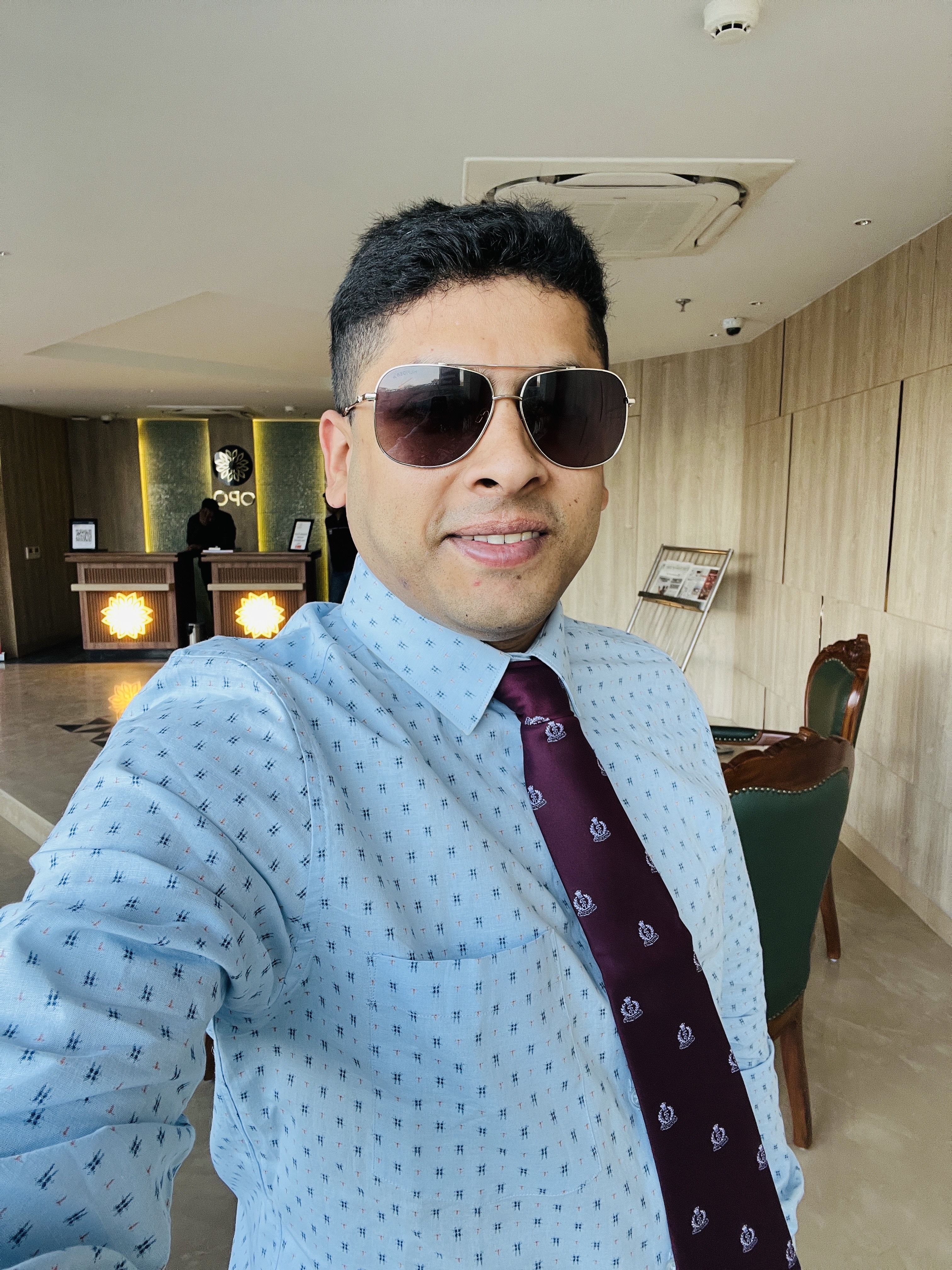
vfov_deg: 73.9
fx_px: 843
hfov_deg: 58.9
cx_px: 476
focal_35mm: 23
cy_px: 635
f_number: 2.2
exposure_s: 1/73
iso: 100
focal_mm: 2.71
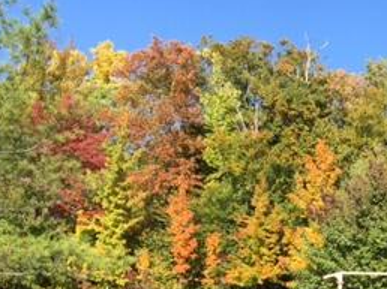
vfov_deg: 19.9
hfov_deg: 24.9
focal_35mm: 72
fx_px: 804
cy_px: 280
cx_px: 441
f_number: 2.2
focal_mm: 4.15
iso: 32
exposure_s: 1/1130
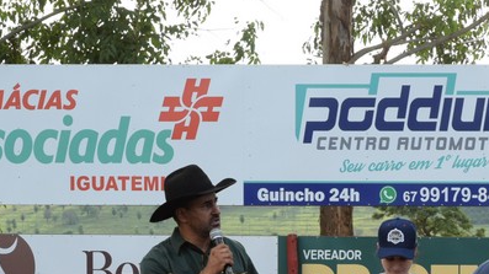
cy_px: 360
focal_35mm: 178
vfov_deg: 6.8
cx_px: 429
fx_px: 2307
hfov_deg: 12.0
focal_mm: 50
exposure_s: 1/400
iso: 800
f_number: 10
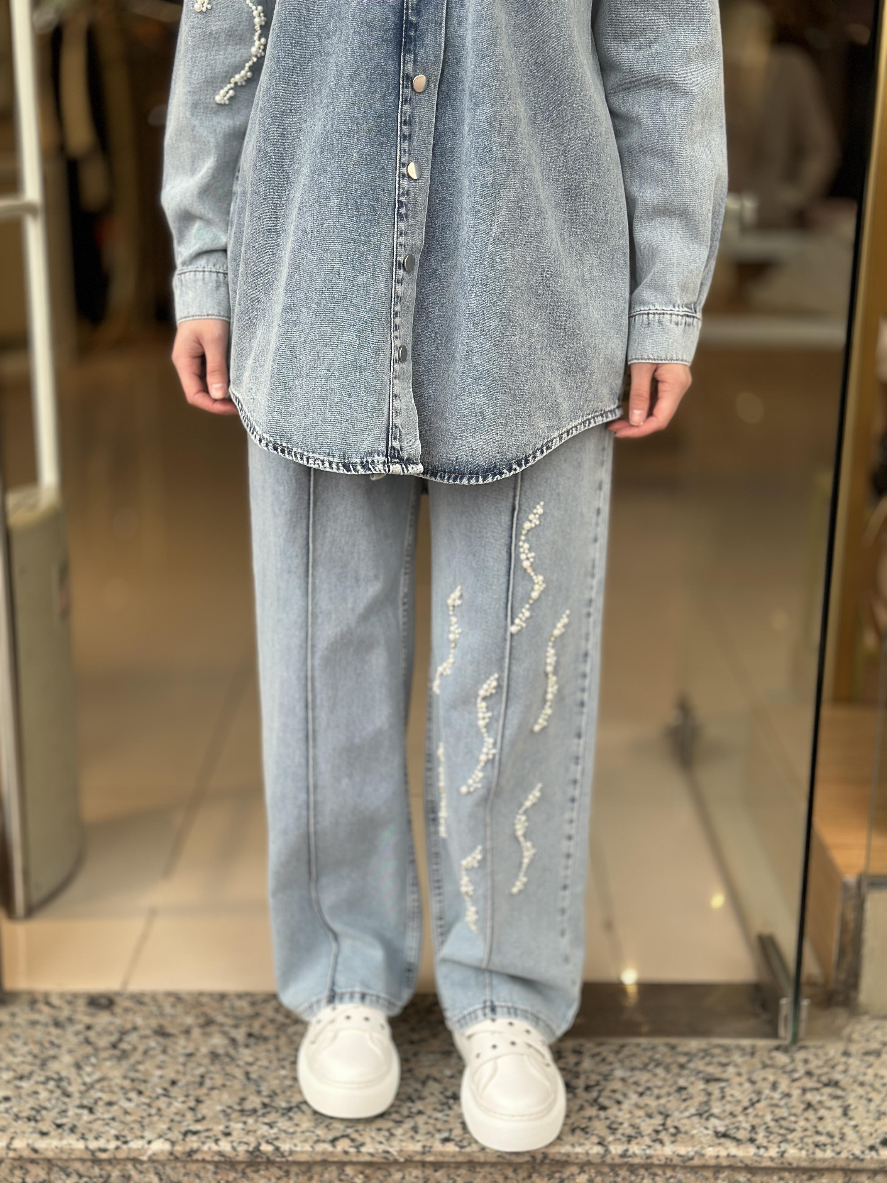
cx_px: 444
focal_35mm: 48
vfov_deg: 39.7
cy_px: 592
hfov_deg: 30.3
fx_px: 1640
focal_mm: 6.86
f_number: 1.78
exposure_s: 1/414
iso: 80
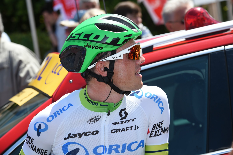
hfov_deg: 12.1
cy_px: 78
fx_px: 1099
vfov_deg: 8.1
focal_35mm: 170
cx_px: 116
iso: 200
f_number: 10
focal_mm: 170
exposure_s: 1/250
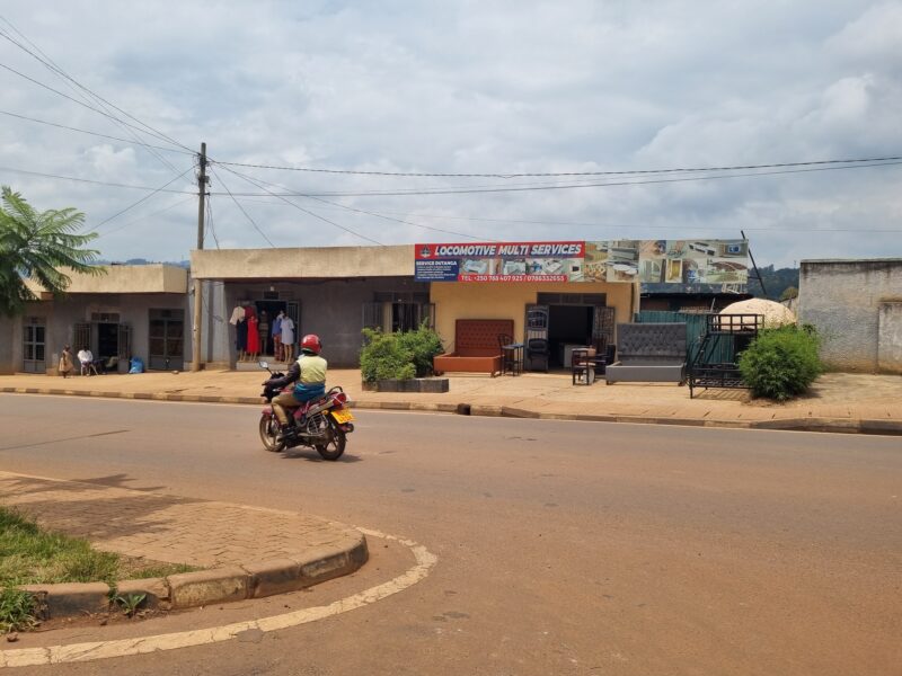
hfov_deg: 67.3
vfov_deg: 53.1
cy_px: 338
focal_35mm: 26
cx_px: 451
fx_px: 677
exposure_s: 1/5168
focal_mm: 5.4
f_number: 1.8
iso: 50
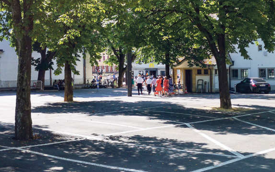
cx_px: 130
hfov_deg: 34.0
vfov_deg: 21.6
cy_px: 65
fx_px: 450
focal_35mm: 60
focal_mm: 4
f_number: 1.8
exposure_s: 1/730
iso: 50
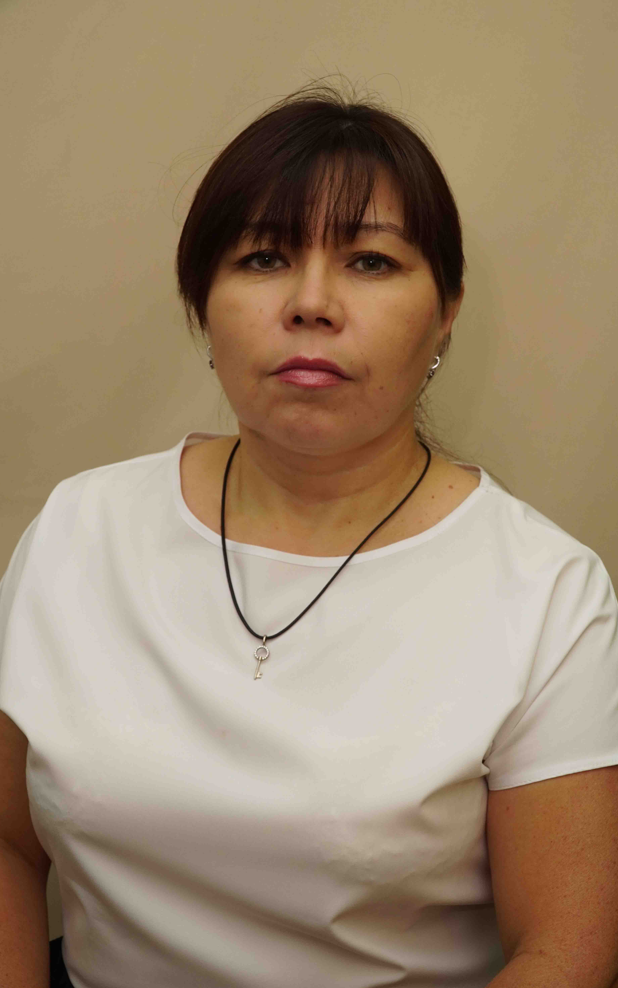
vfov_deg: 36.3
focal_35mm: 56
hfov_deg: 23.1
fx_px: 1509
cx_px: 328
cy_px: 495
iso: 800
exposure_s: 1/80
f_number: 7.1
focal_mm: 36
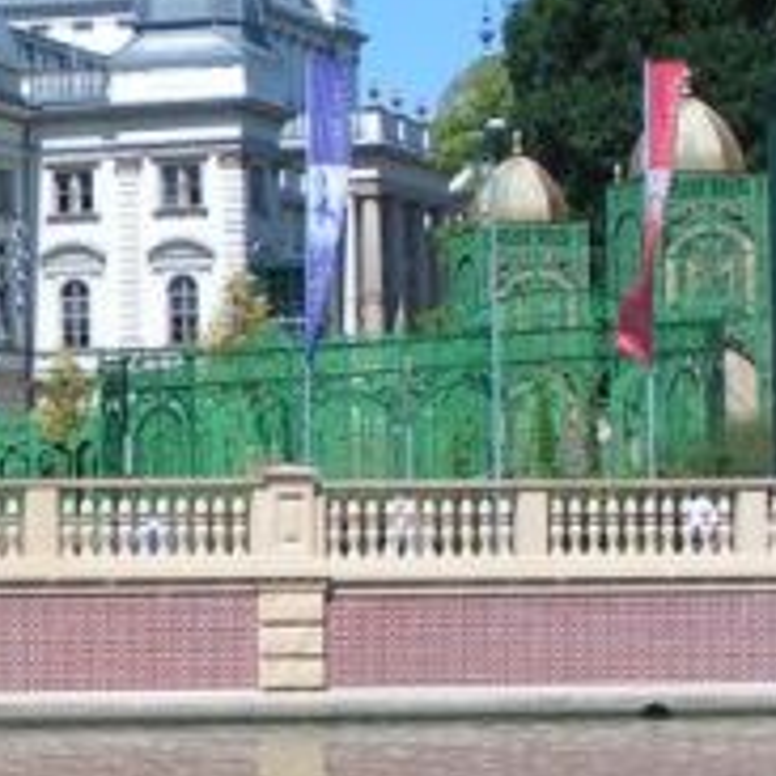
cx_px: -212
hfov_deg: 10.4
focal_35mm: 165
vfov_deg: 10.6
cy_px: 310
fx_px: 4185
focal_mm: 8.7
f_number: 5
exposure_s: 1/500
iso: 50
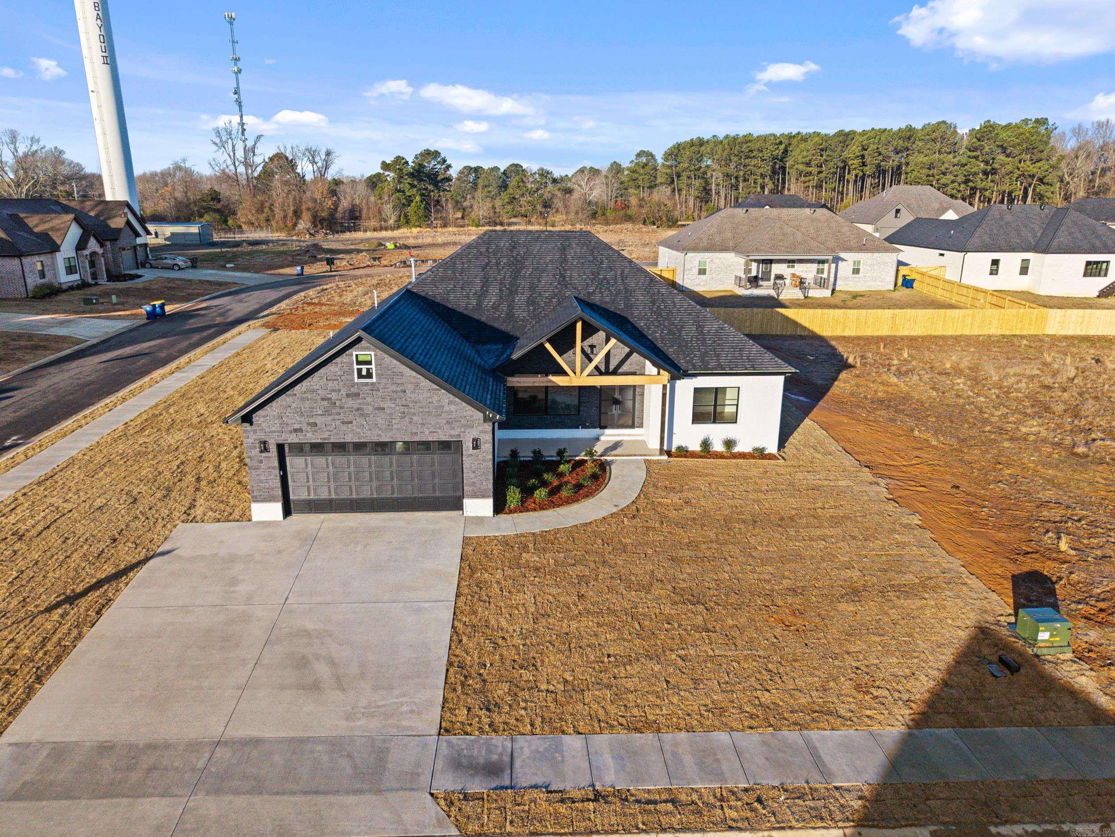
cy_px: 418
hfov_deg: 71.6
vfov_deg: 56.8
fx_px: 773
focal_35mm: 24
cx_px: 558
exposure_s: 1/90
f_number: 1.8
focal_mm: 8.67
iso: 200
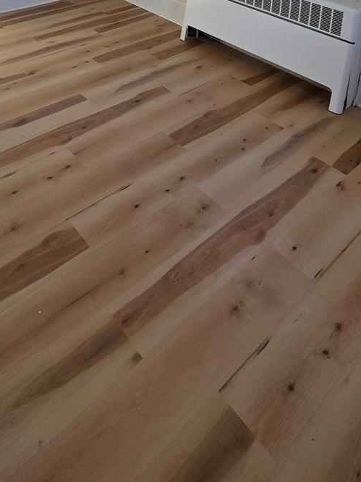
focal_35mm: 30
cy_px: -52
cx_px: 119
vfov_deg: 44.9
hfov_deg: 46.0
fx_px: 417
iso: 40
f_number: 1.9
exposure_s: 1/120
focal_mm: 2.2
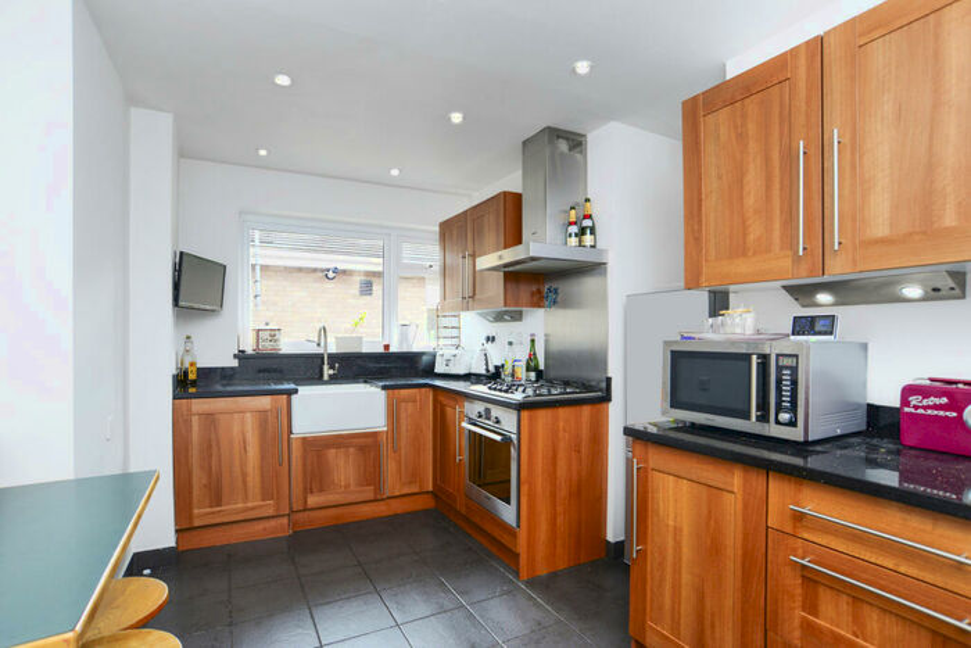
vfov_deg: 67.4
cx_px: 486
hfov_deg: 90.0
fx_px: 486
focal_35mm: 18
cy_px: 324
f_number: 9
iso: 500
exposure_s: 1/60
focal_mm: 18
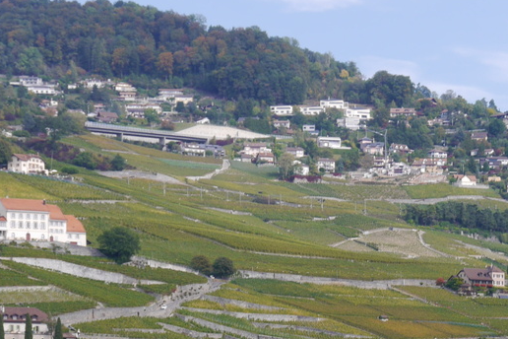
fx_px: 2864
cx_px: 554
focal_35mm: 203
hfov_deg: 10.0
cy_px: 407
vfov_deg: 6.7
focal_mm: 42
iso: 160
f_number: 8
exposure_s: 1/250
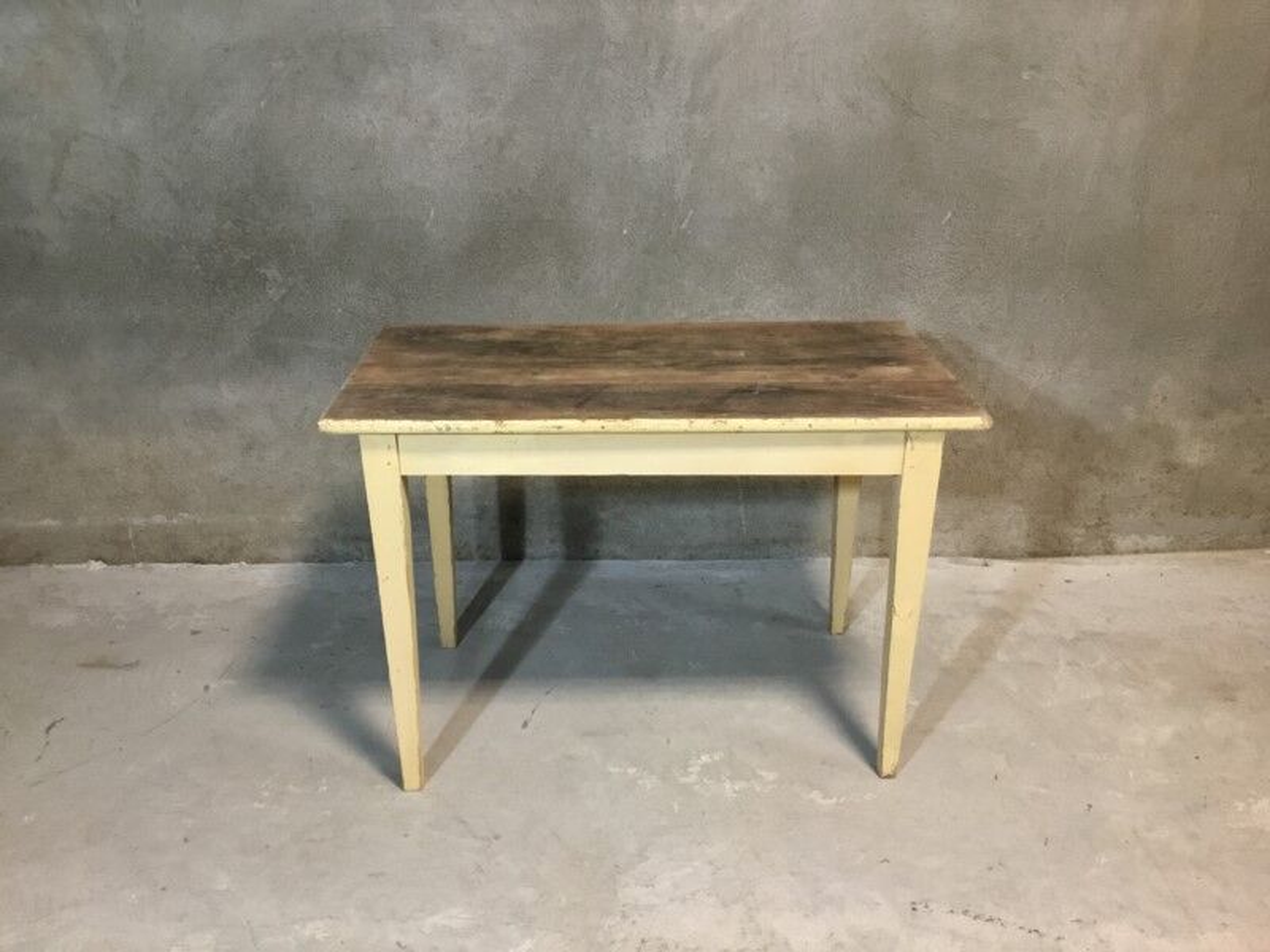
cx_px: 635
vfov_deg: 45.4
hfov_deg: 58.4
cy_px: 476
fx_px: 1137
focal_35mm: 31
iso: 200
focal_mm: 3.3
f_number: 2.4
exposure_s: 1/20
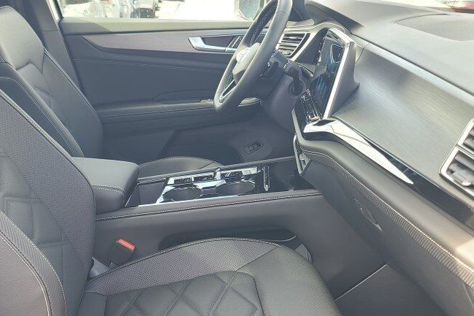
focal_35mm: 41
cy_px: 262
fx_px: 540
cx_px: 121
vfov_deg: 31.6
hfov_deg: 45.8
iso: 64
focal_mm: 7
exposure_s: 1/120
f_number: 1.8
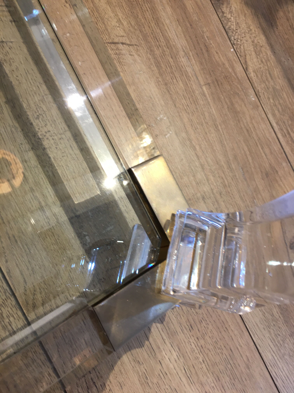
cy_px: 196
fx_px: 328
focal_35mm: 29
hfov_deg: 48.2
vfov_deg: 61.7
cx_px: 147
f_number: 2.2
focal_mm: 4.15
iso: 40
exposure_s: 1/17
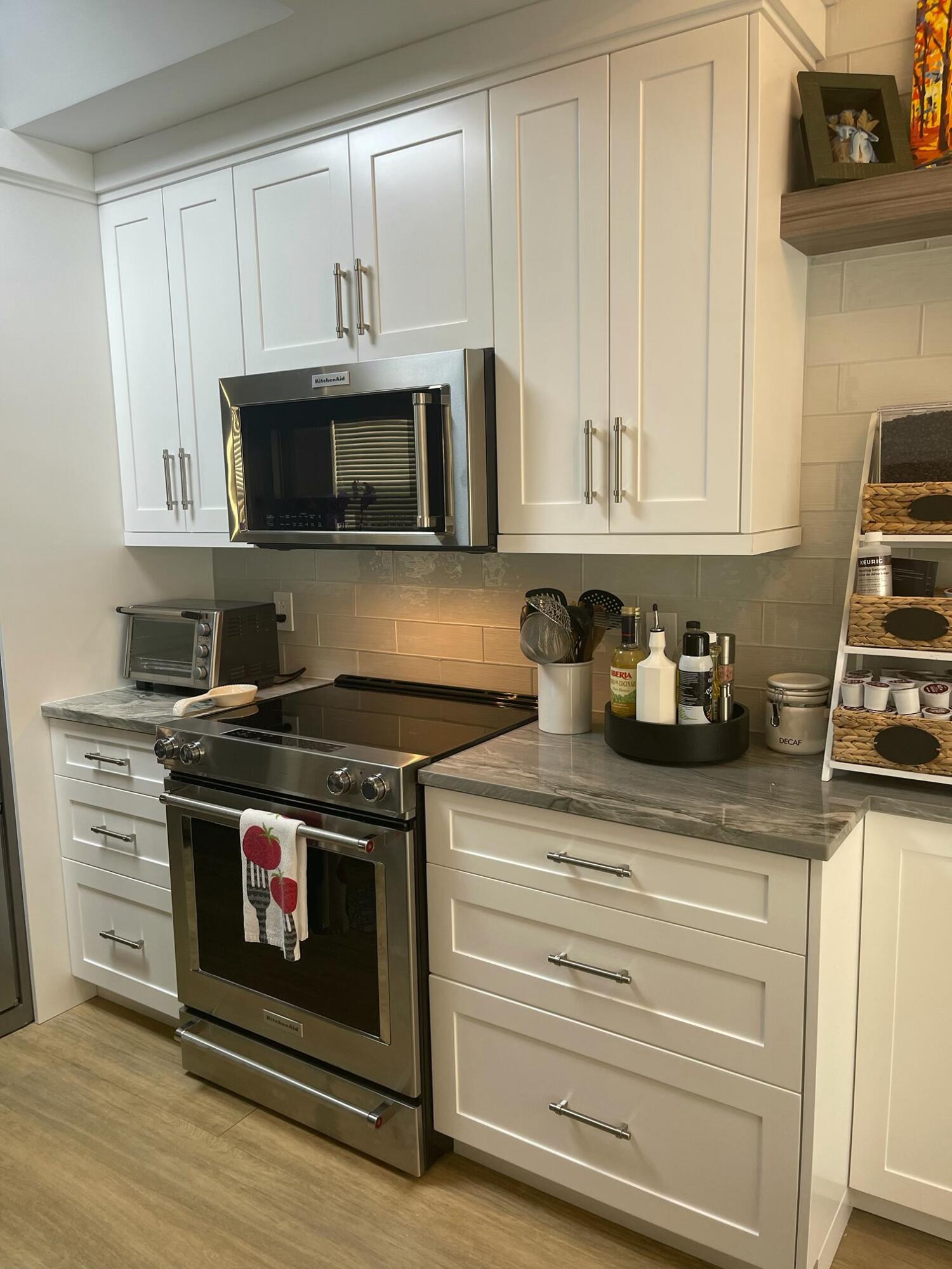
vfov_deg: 67.3
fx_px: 953
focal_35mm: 26
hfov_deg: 53.1
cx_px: 476
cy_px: 634
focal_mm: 5.1
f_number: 1.6
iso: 80
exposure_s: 1/120
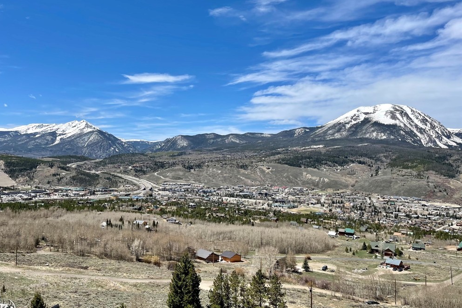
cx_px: 223
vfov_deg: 46.4
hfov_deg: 65.5
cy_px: 146
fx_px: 359
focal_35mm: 28
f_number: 1.6
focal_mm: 5.1
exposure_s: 1/4902
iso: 32
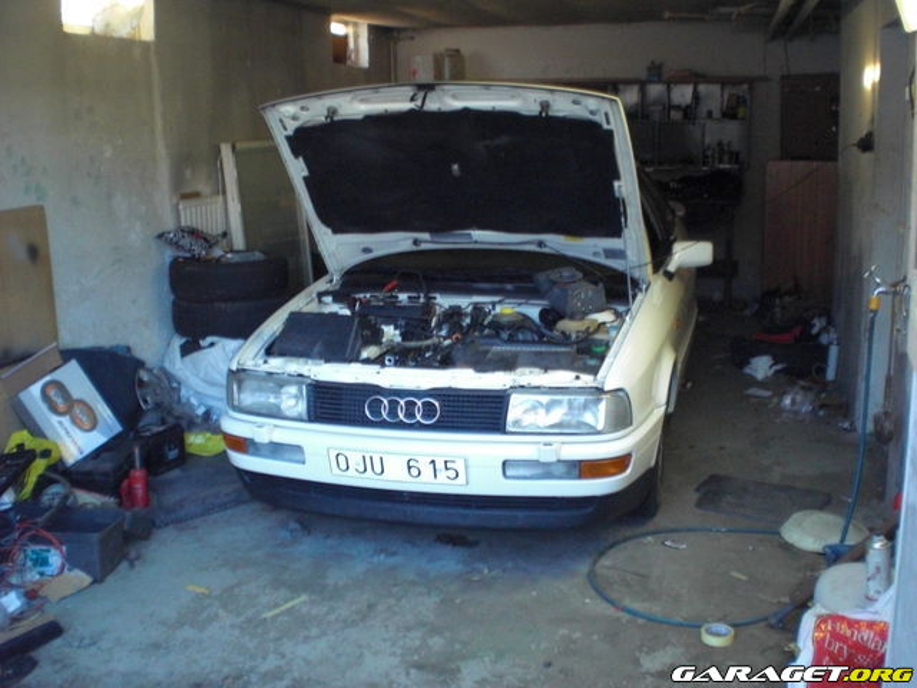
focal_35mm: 38
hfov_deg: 49.0
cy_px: 344
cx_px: 458
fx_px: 1007
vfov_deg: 37.7
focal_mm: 6.3
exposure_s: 1/80
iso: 400
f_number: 3.1
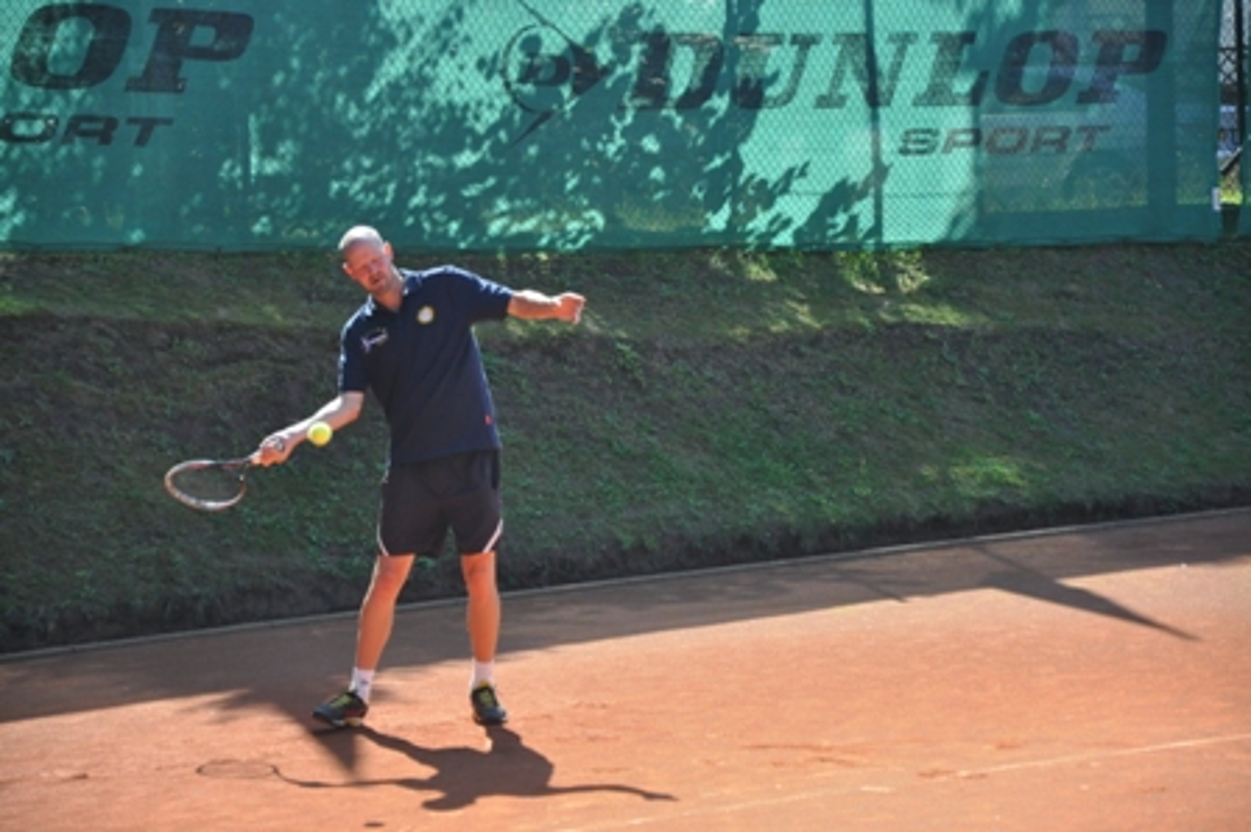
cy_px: 416
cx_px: 626
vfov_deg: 8.7
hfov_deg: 13.0
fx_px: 5469
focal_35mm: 158
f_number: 5.6
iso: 800
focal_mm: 105
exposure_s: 1/800
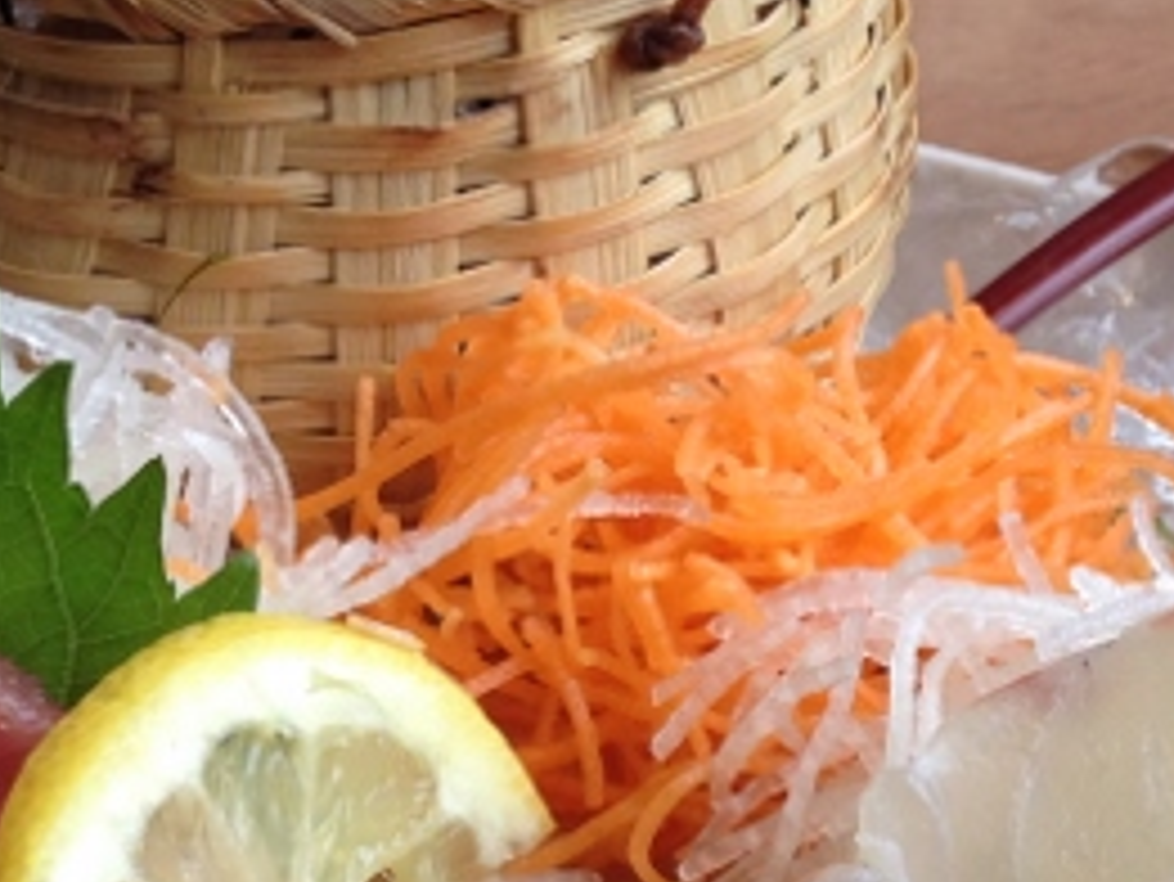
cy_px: 450
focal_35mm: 101
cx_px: 405
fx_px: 3427
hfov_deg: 19.4
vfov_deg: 14.7
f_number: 2.4
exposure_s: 1/120
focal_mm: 4.12
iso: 80
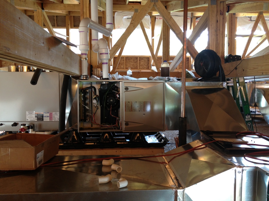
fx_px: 272
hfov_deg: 52.6
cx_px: 134
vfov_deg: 40.7
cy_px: 100
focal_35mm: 35
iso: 64
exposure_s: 1/20
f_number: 2.4
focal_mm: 4.28
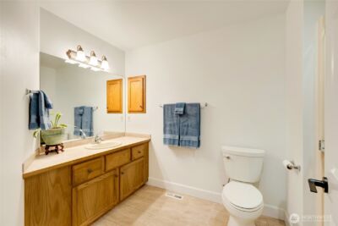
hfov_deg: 95.0
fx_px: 155
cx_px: 169
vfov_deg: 72.1
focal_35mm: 16
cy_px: 113
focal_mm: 16.5
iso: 400
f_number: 9
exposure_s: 1/200
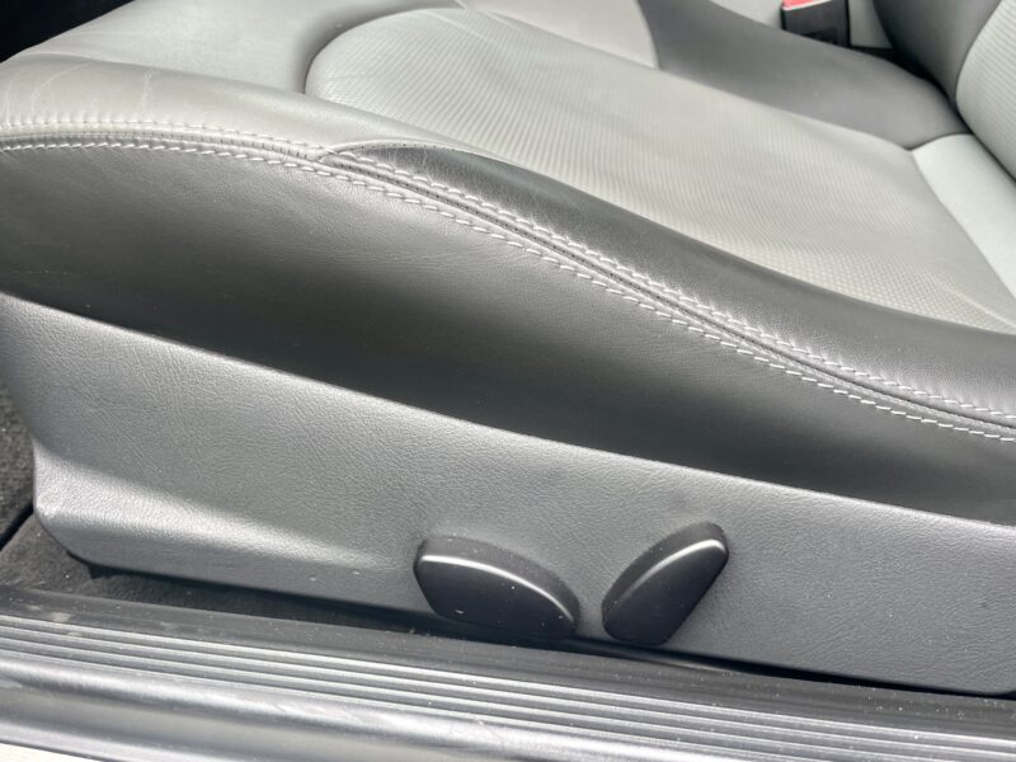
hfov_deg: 67.3
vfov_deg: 53.1
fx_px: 763
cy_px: 381
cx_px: 508
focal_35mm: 26
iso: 32
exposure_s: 1/121
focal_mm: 4.2
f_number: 1.6
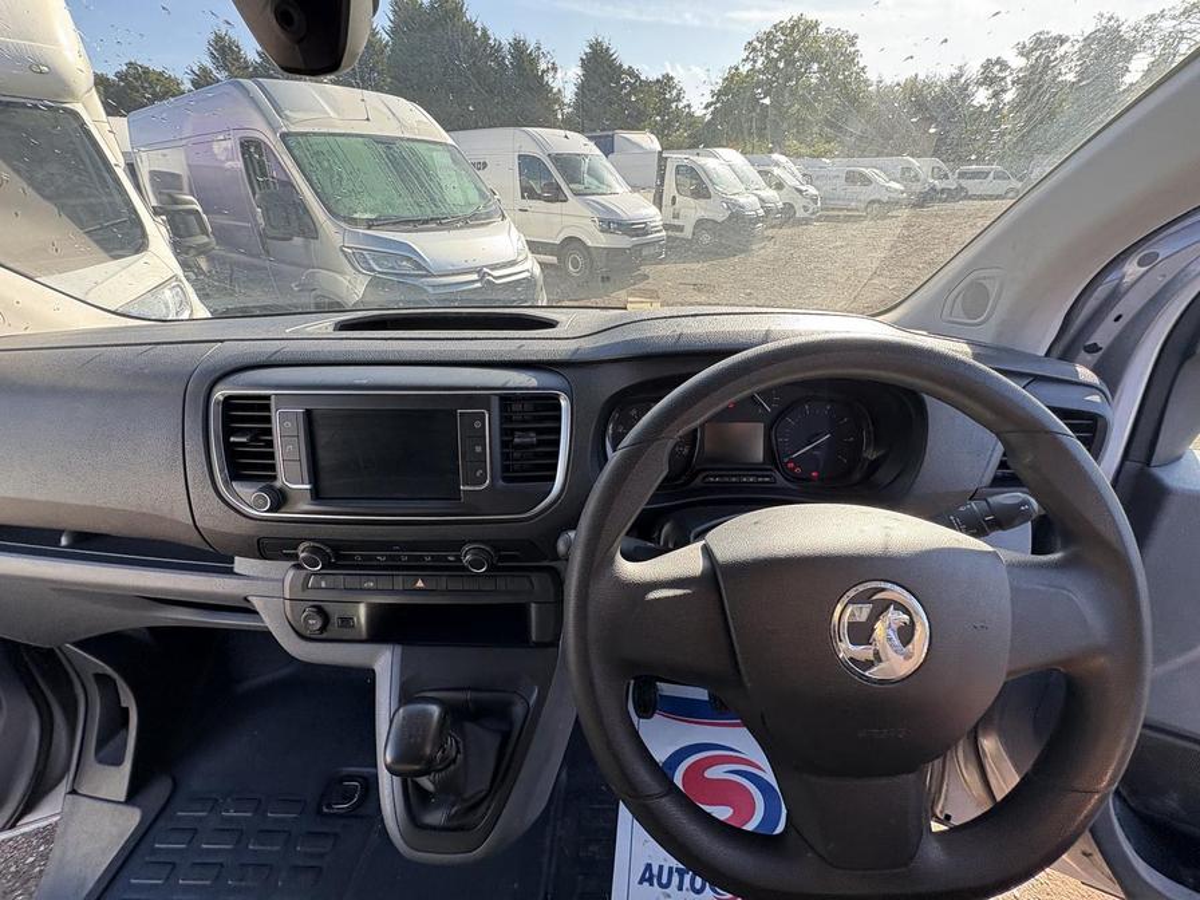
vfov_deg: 85.7
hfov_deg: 102.1
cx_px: 600
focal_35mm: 14
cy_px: 450
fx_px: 485
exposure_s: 1/157
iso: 40
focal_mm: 2.22
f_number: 2.2
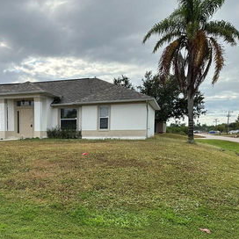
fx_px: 312
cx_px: 40
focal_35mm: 40
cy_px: 159
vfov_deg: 41.3
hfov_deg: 39.8
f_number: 1.78
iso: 80
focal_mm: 6.86
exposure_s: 1/1412
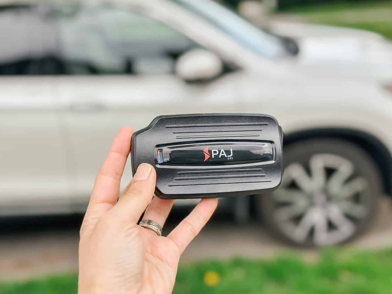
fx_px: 589
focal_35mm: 52
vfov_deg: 28.0
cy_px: 153
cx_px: 193
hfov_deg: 36.8
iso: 80
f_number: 1.8
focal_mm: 6.9
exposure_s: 1/1400
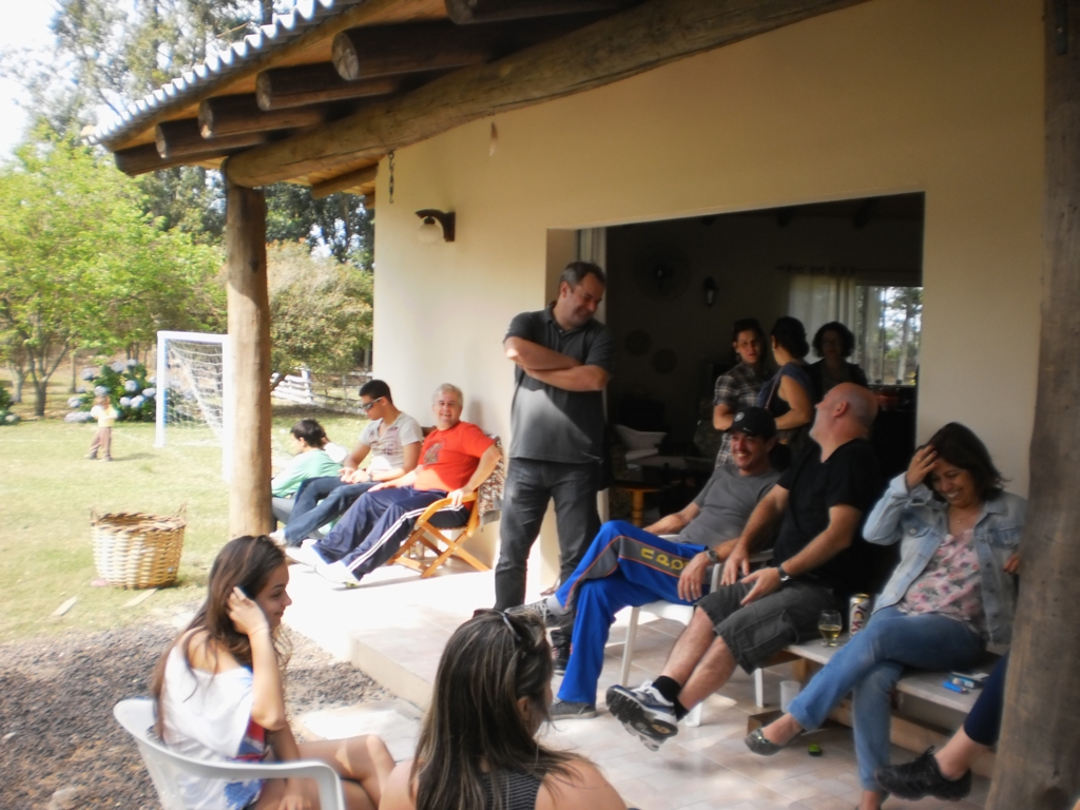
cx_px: 540
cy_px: 405
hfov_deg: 51.4
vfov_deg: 39.7
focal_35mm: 36
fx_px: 1123
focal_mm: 6.3
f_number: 3.1
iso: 100
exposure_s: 1/200
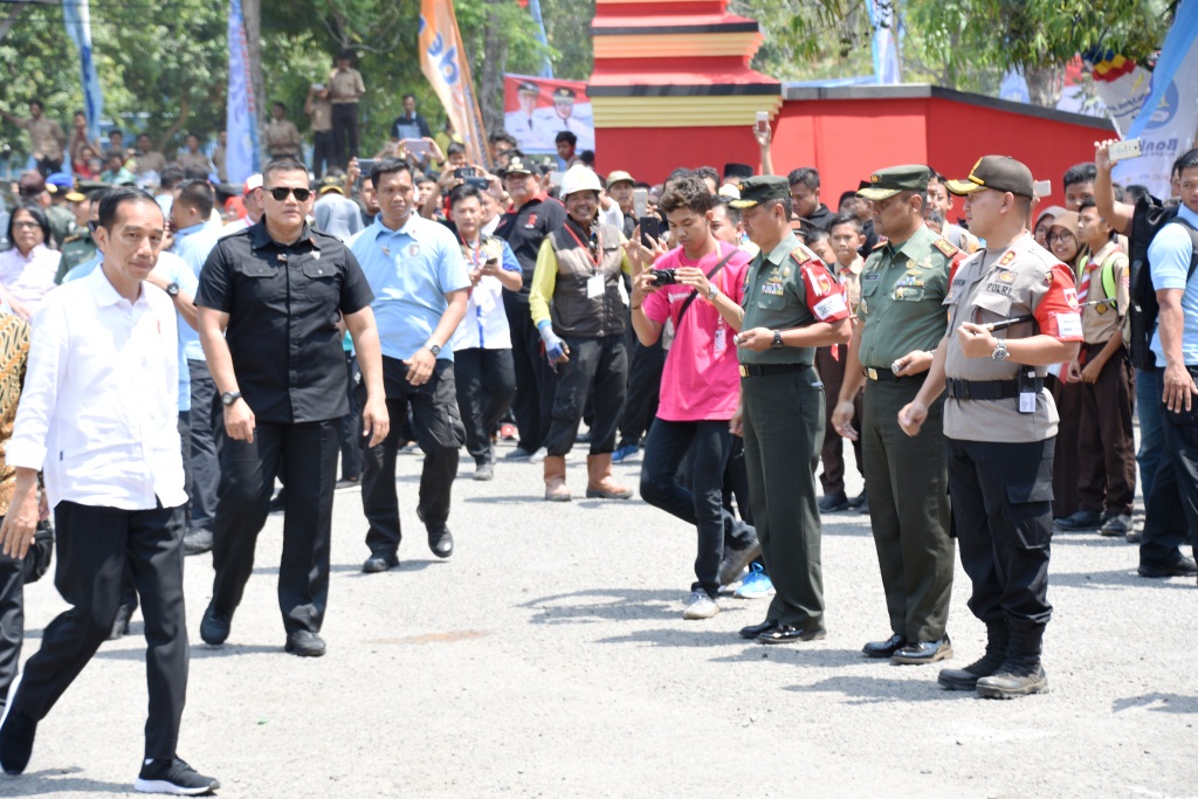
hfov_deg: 19.5
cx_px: 599
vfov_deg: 13.0
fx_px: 3494
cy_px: 400
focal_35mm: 105
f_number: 5.6
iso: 100
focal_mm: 70
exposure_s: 1/125
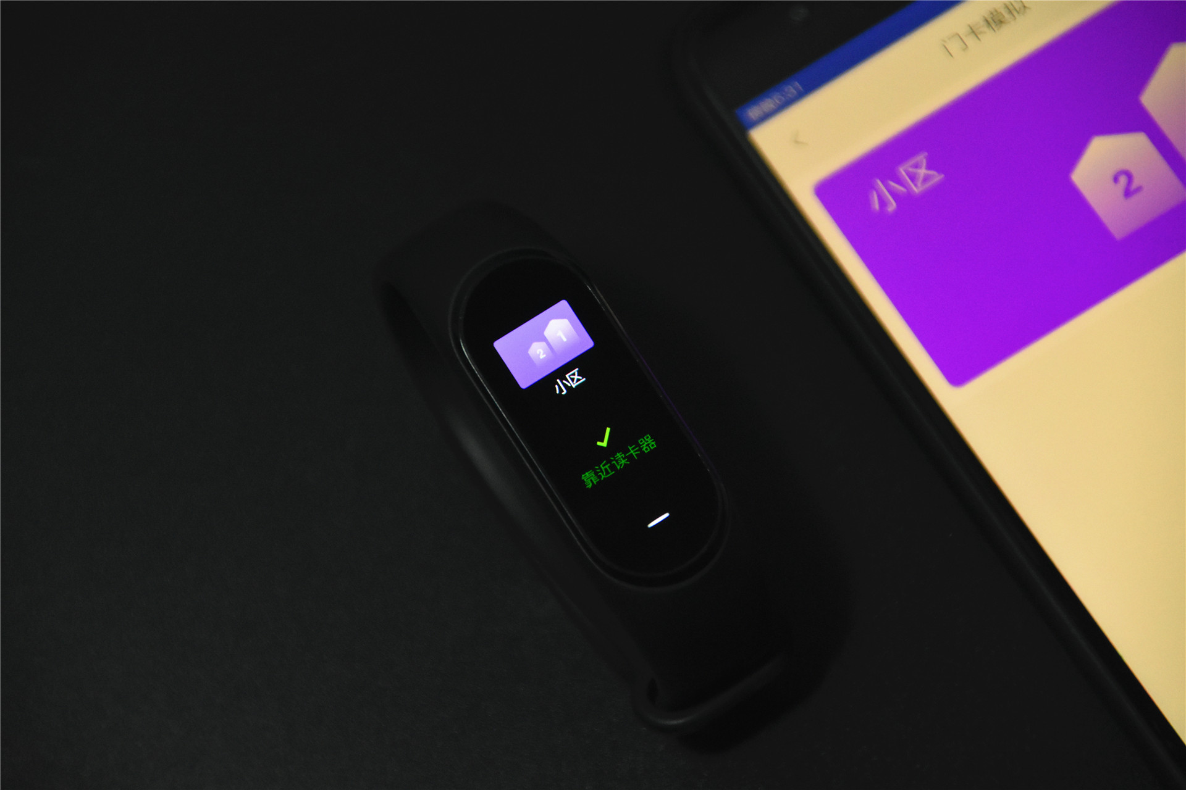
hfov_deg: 7.2
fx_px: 9388
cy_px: 395
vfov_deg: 4.8
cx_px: 593
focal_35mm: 285
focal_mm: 190
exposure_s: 1/160
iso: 4000
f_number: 7.1
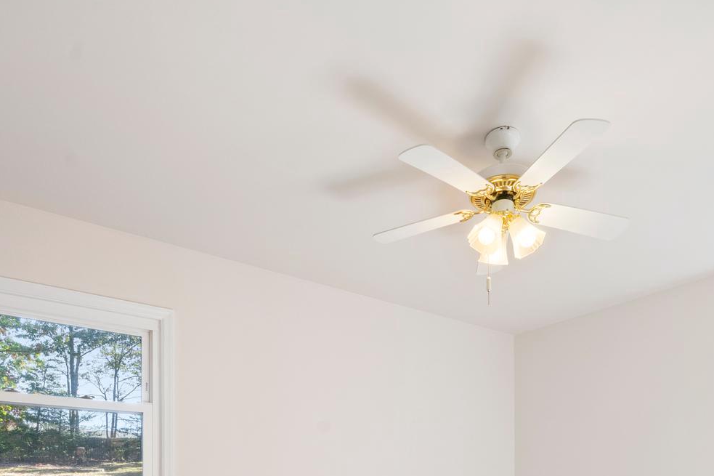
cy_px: 489
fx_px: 496
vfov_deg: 43.1
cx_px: 394
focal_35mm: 25
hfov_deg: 71.3
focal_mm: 12
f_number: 11
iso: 500
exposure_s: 1/10
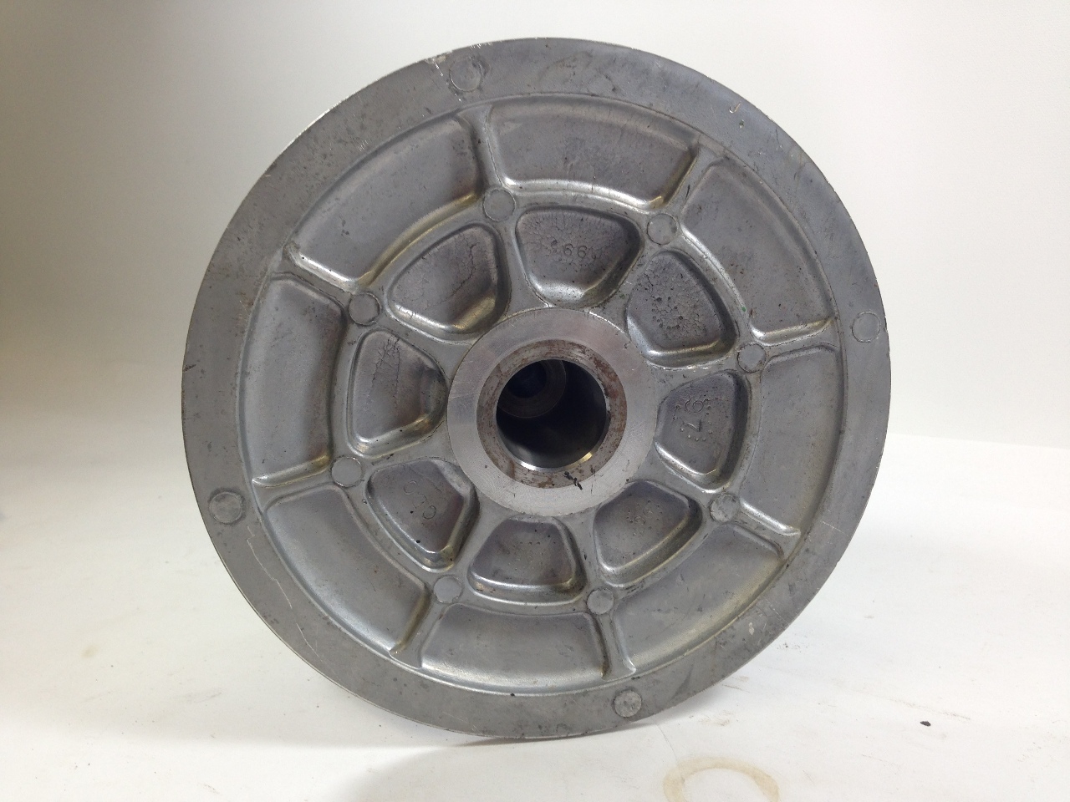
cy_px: 401
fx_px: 1020
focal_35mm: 33
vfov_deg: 42.9
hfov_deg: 55.4
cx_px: 535
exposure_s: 1/60
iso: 64
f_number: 2.4
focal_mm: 4.12
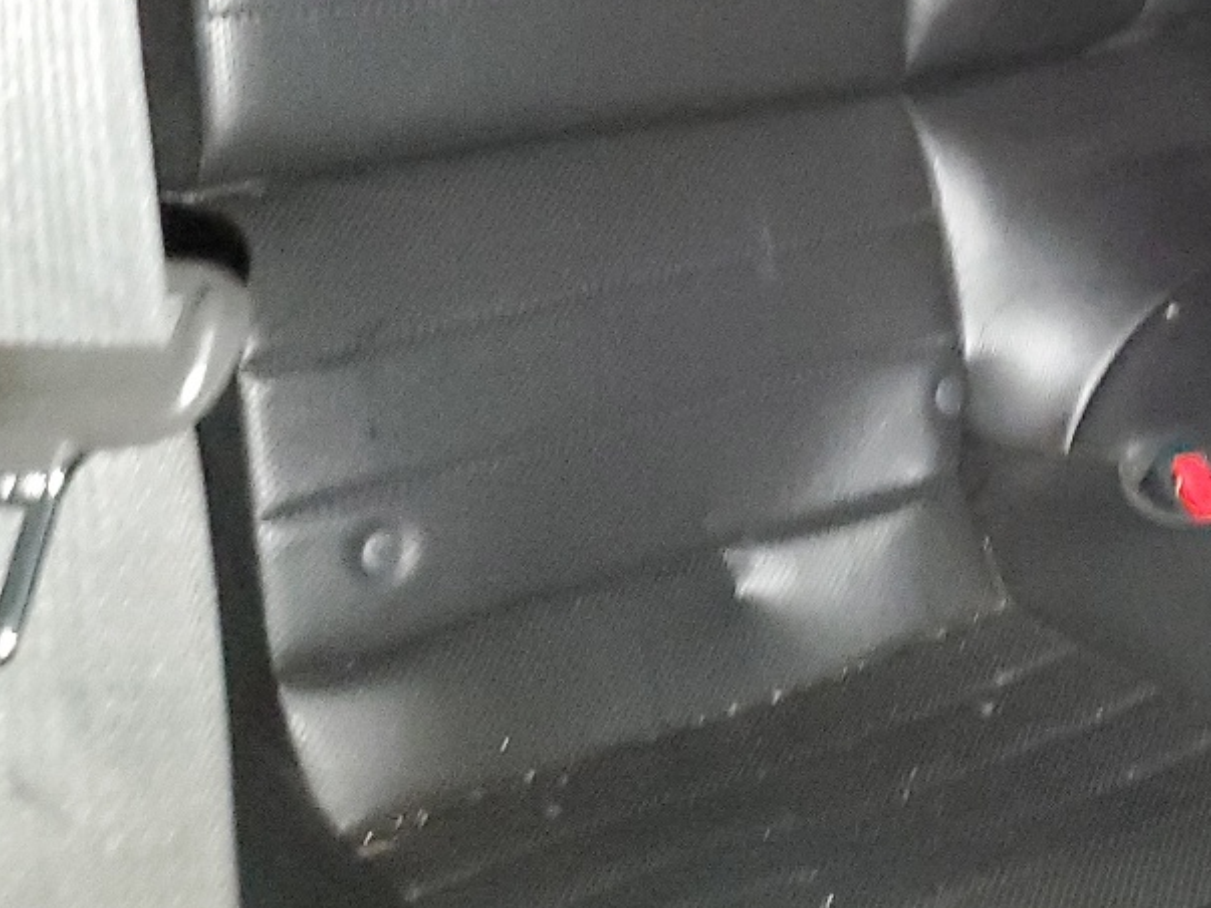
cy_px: -10
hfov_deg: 26.8
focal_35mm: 69
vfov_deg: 20.6
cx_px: 1171
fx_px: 2413
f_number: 1.5
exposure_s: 1/12
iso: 1068
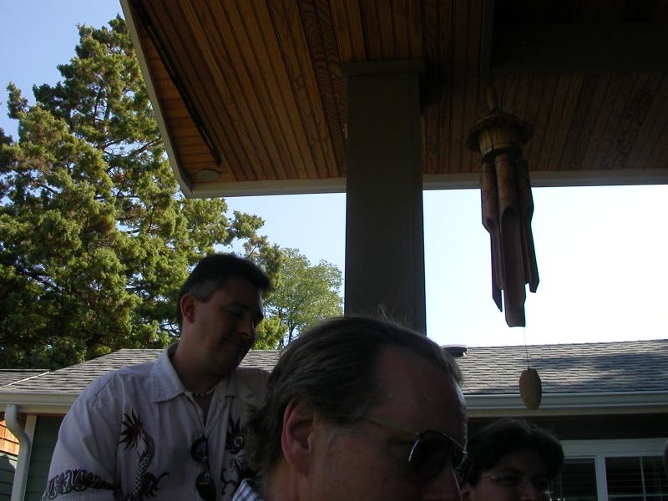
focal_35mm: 37
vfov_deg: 38.7
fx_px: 714
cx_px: 334
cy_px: 250
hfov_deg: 50.1
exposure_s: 1/368
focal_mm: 5.6
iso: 100
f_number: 4.5
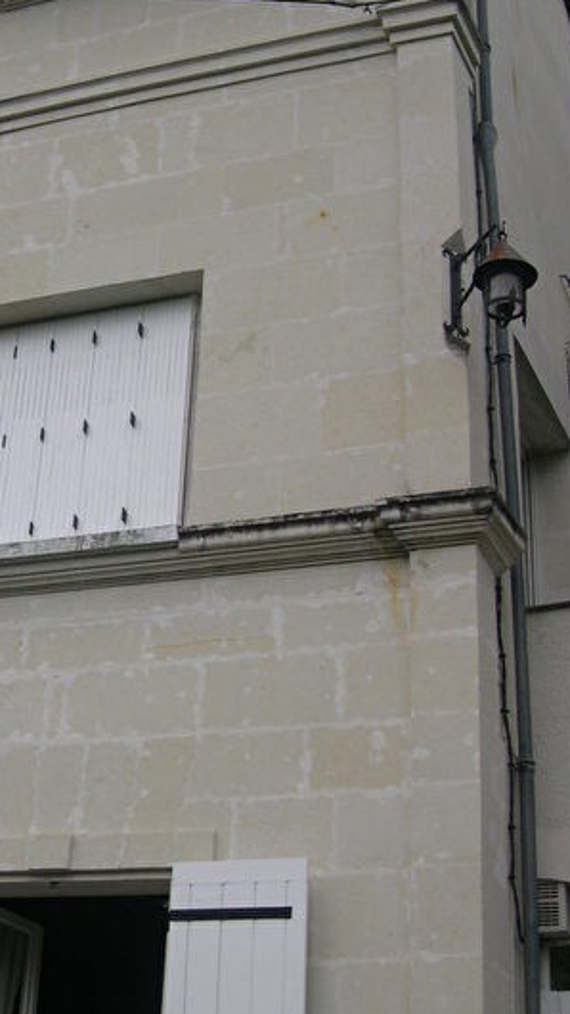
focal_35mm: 60
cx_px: 59
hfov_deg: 19.7
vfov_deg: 34.9
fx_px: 1613
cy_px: 492
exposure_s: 1/503
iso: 100
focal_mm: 8
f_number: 2.8
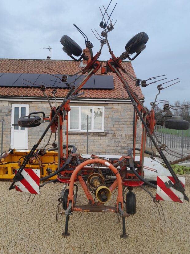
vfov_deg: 63.5
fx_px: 205
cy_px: 126
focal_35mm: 28
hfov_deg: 49.7
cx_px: 98
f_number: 1.8
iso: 40
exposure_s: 1/103
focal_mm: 4
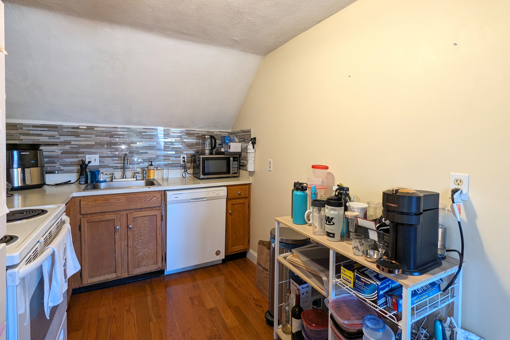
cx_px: 258
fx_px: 241
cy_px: 154
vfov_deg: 70.3
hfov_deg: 93.3
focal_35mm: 17
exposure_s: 1/23.8
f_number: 2.2
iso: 91
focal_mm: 2.35
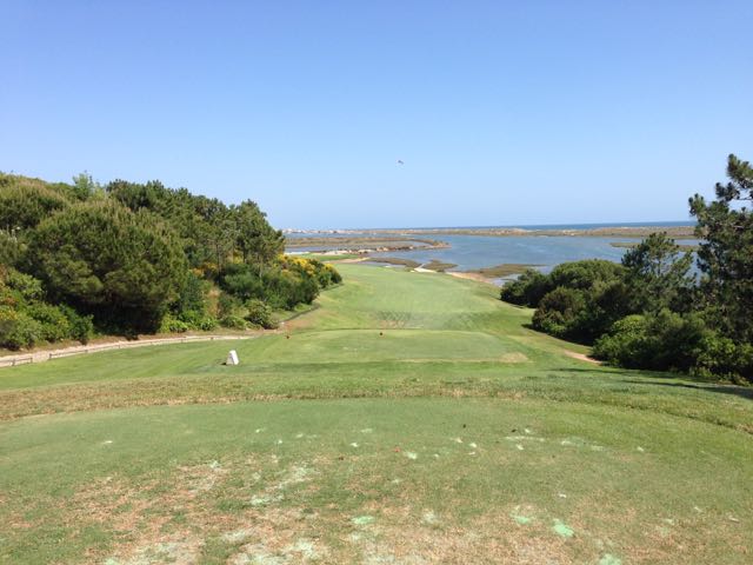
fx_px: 718
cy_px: 282
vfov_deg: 42.9
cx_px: 376
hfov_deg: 55.4
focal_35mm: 33
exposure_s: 1/1466
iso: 50
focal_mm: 4.12
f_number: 2.4
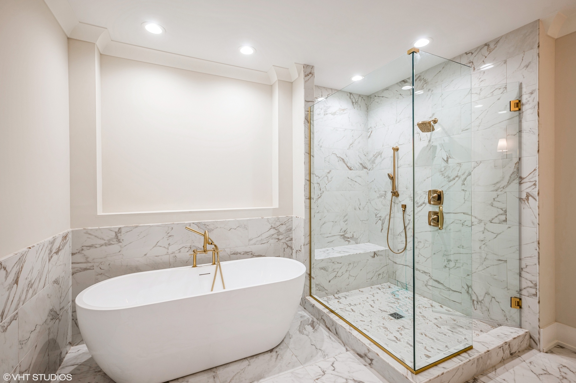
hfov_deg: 98.6
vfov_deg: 75.4
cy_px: 192
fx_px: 248
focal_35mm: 16
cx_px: 288
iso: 200
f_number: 8
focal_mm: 15.5
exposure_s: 1/5
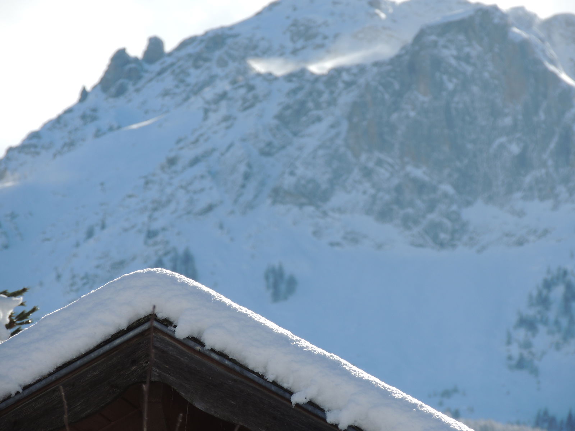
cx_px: 288
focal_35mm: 435
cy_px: 216
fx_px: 7226
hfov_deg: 4.6
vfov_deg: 3.4
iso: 100
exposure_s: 1/800
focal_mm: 77.5
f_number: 4.9
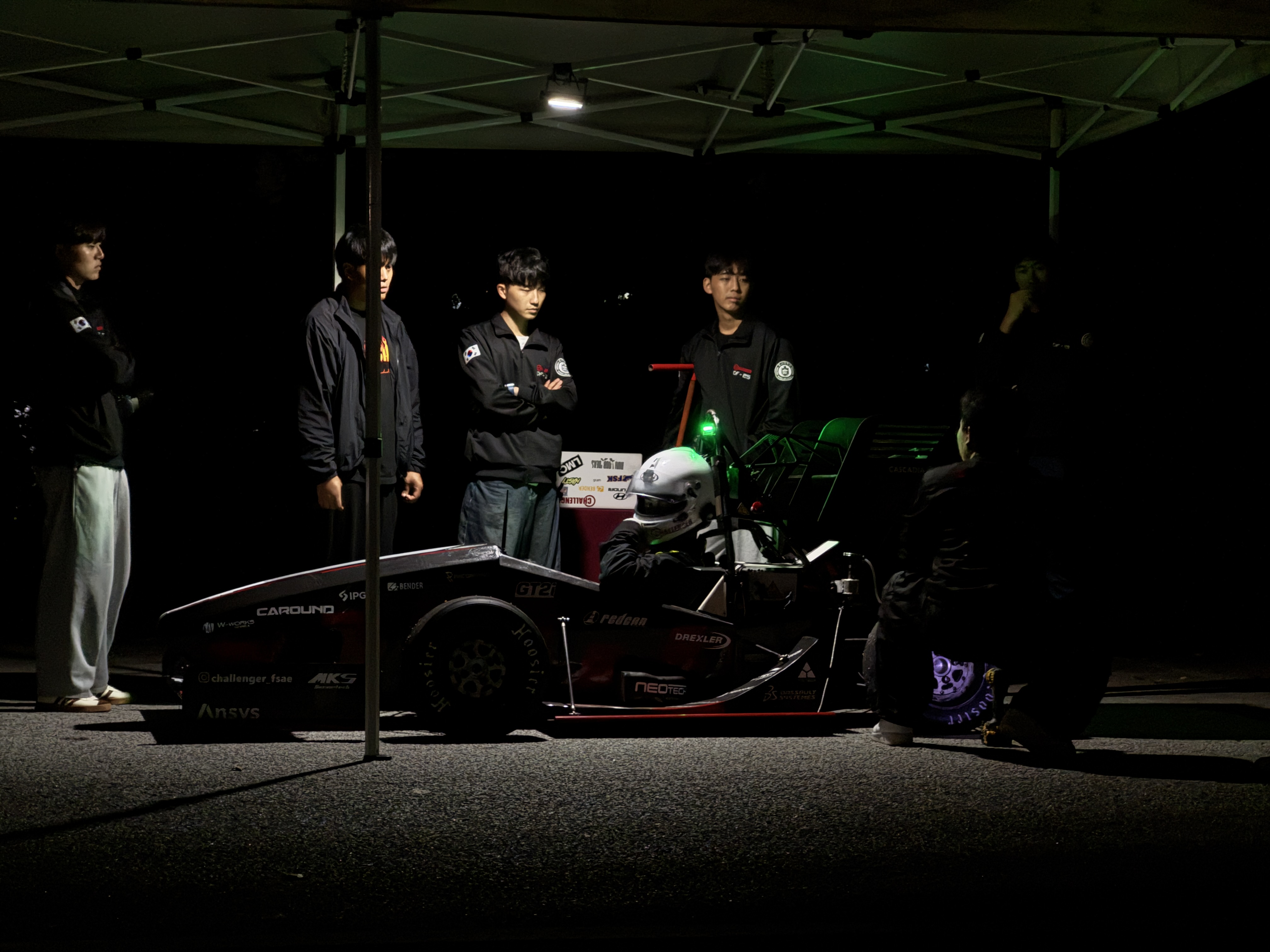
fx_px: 2825
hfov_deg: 25.3
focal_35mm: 77
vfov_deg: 19.1
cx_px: 635
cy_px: 476
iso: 2500
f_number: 2.8
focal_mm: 9
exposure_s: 1/16
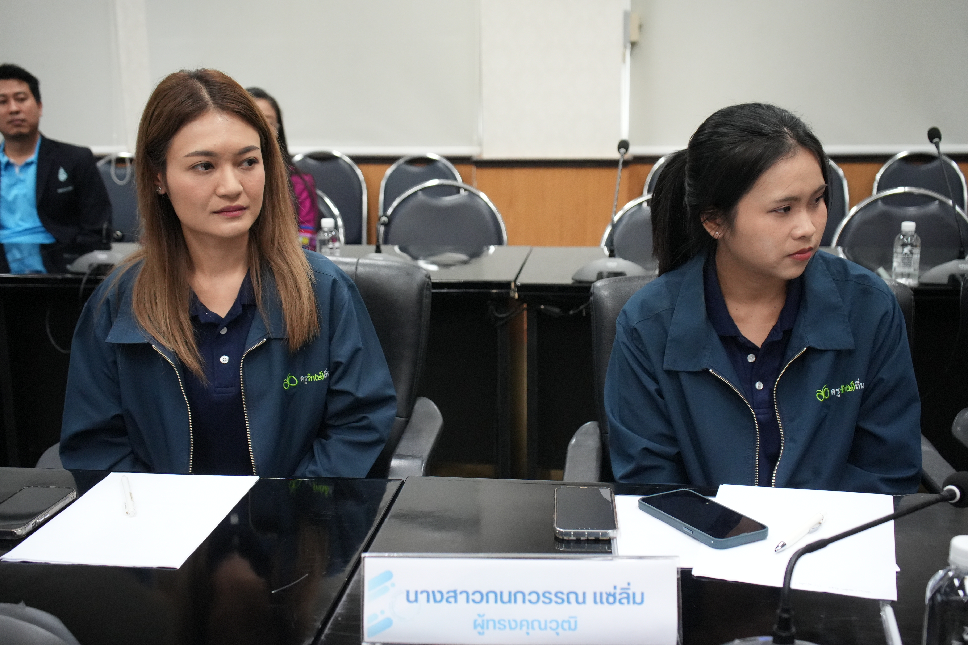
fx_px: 1129
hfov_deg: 46.4
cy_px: 322
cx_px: 484
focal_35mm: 42
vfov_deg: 31.9
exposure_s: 1/160
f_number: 4.5
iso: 6400
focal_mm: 42
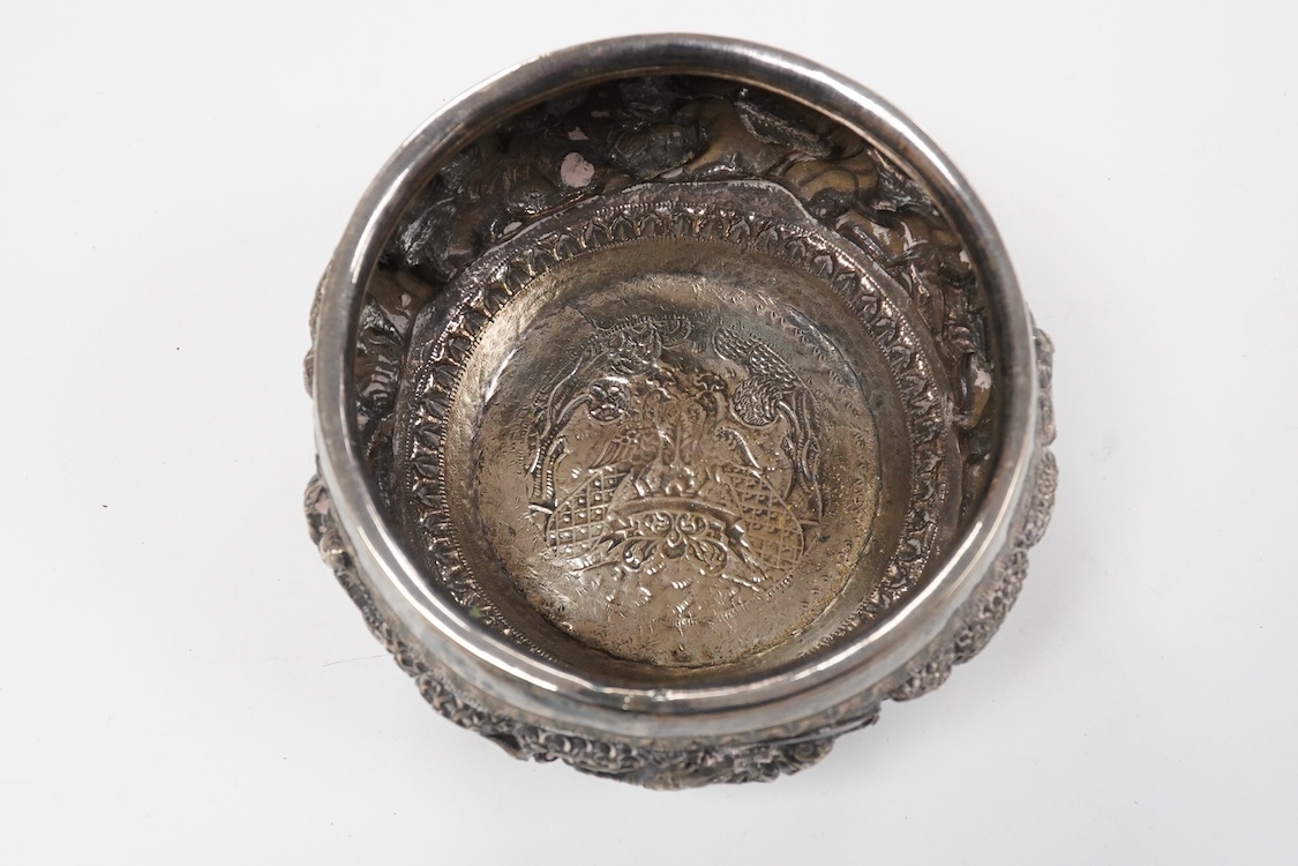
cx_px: 649
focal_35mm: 45
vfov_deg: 29.9
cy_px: 433
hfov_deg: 43.6
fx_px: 1622
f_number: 14
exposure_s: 1/100
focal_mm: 30
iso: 2500
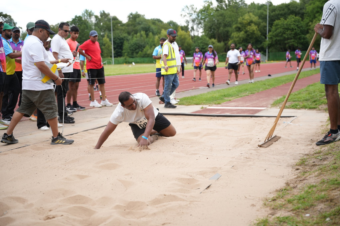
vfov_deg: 28.4
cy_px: 113
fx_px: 448
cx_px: 170
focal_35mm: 47
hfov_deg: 41.6
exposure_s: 1/1250
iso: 250
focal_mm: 47.4
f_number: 2.8
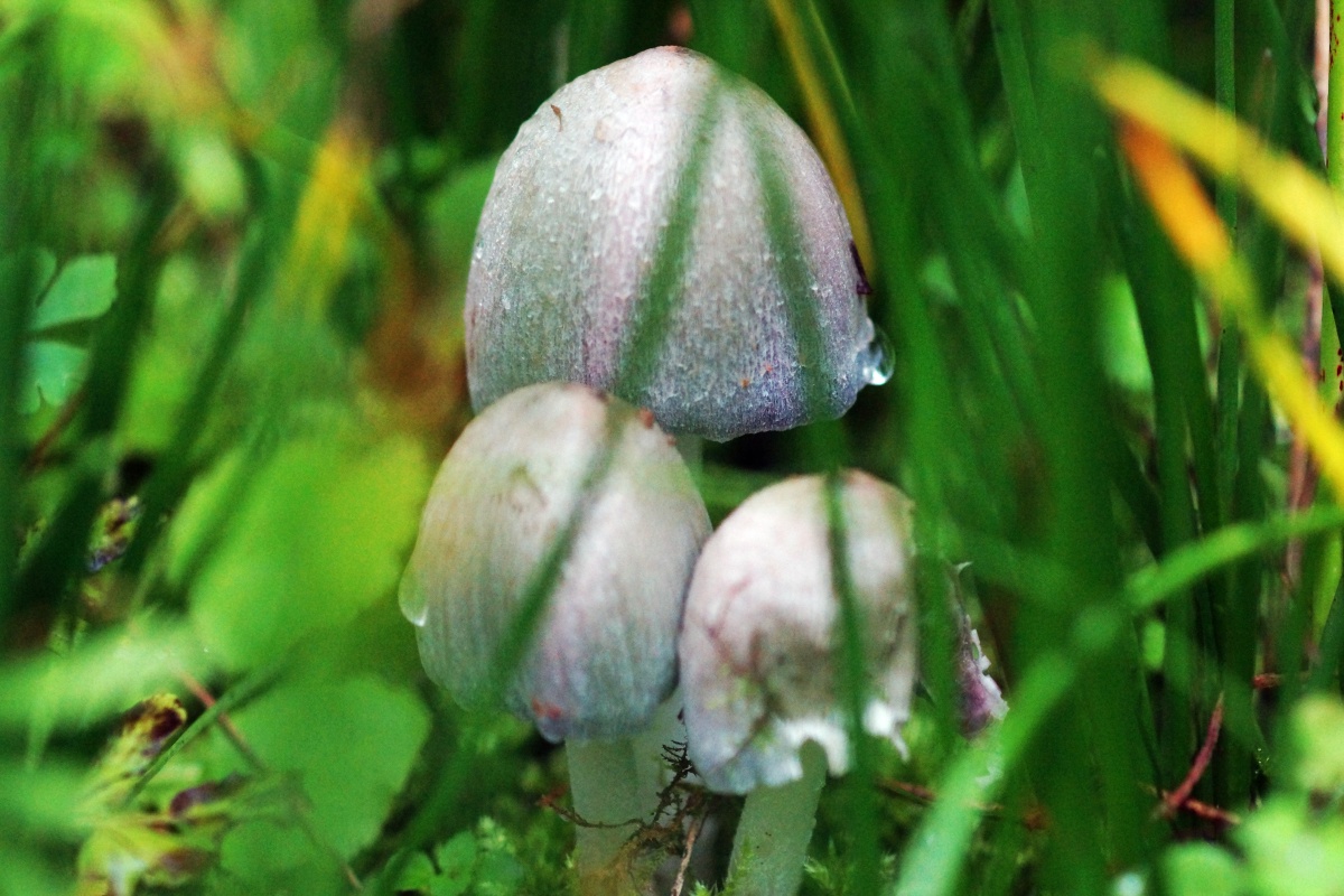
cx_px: 672
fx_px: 5600
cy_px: 448
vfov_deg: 9.1
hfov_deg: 13.7
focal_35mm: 150
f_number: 3.2
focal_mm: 100
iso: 1600
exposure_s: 1/160
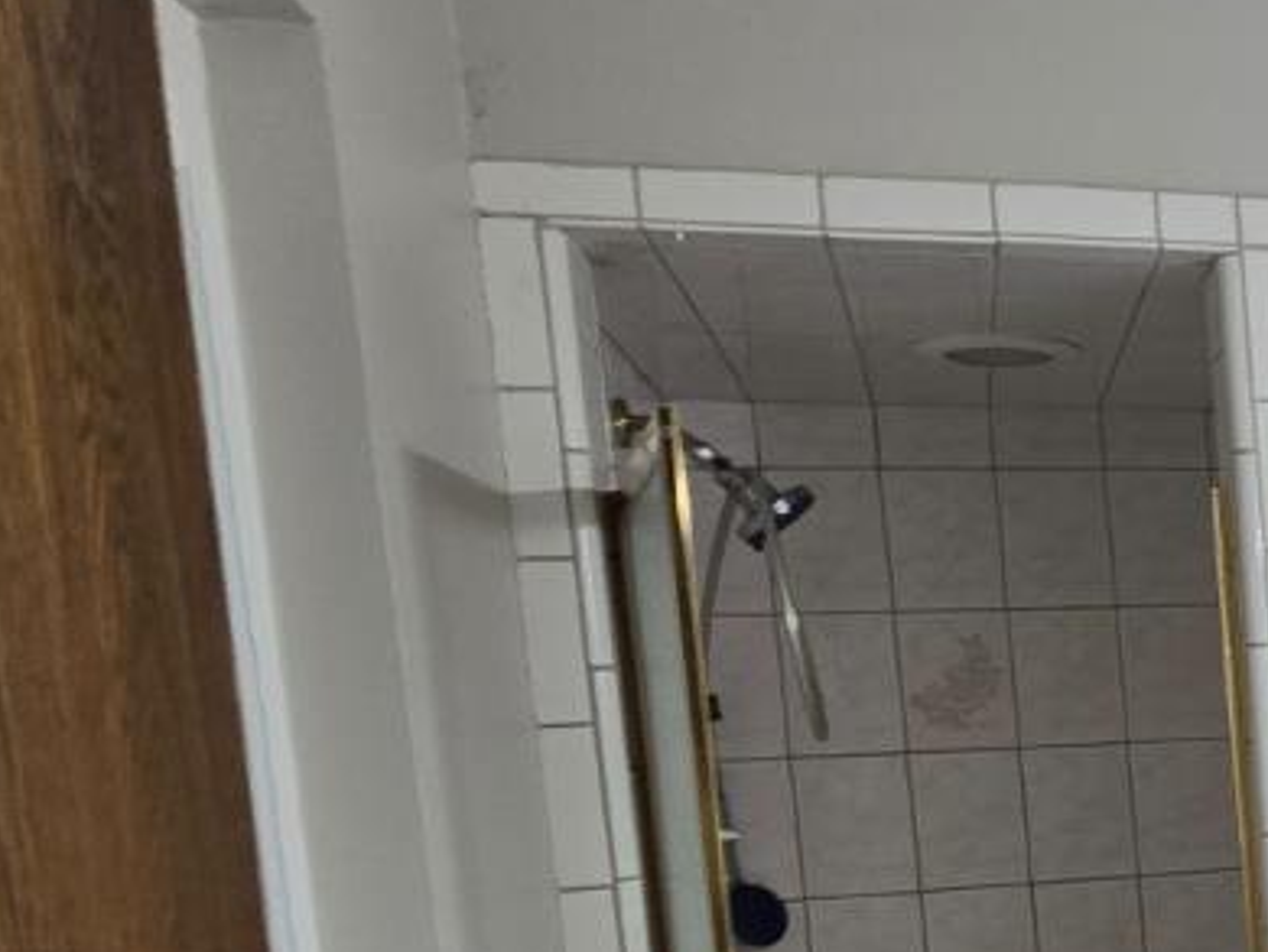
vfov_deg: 27.5
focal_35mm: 50
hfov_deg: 28.5
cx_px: 1785
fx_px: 1833
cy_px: 954
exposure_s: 1/60
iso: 100
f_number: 2.2
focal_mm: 2.2
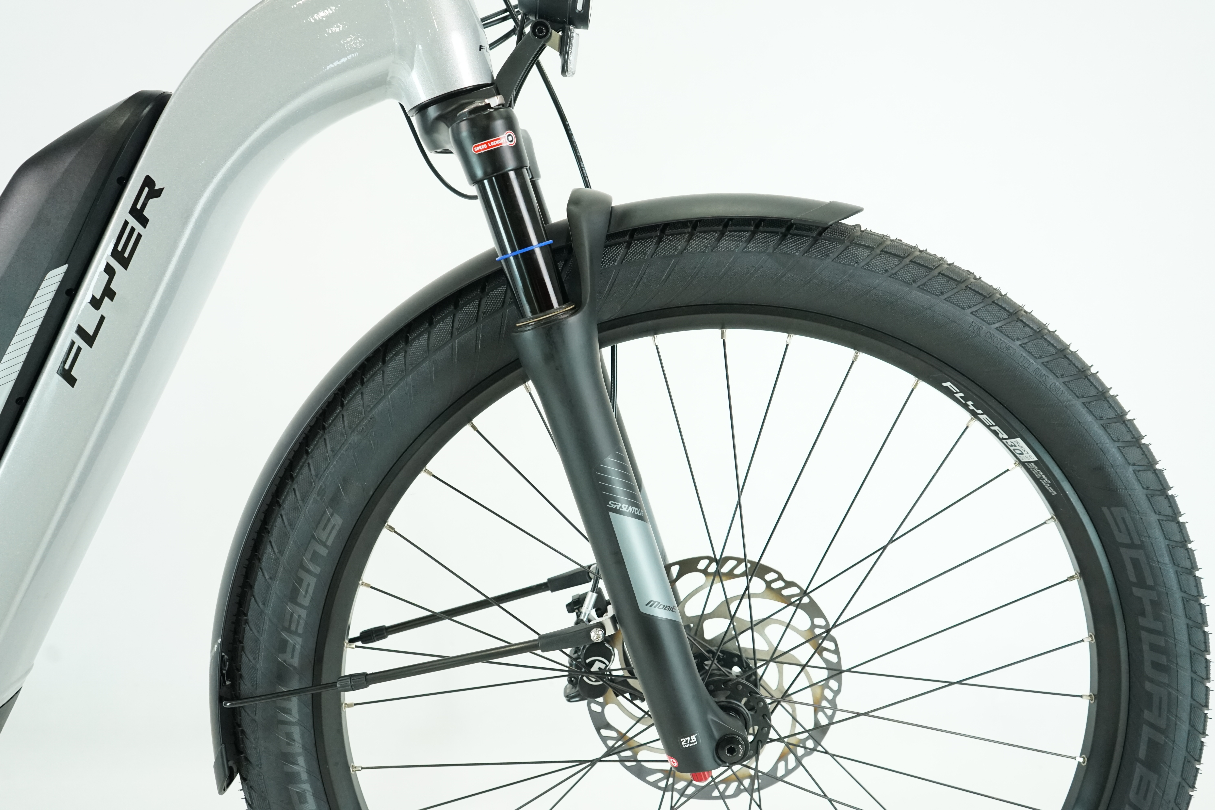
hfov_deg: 61.9
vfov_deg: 43.6
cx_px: 608
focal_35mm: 30
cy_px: 405
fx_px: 1012
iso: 2500
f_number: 5
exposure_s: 1/200
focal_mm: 30
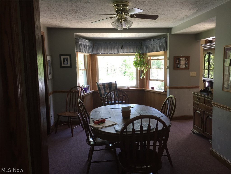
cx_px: 116
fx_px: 194
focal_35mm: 29
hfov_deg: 61.7
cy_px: 87
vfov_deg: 48.2
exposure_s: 1/30
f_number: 2.2
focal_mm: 4.15
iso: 40
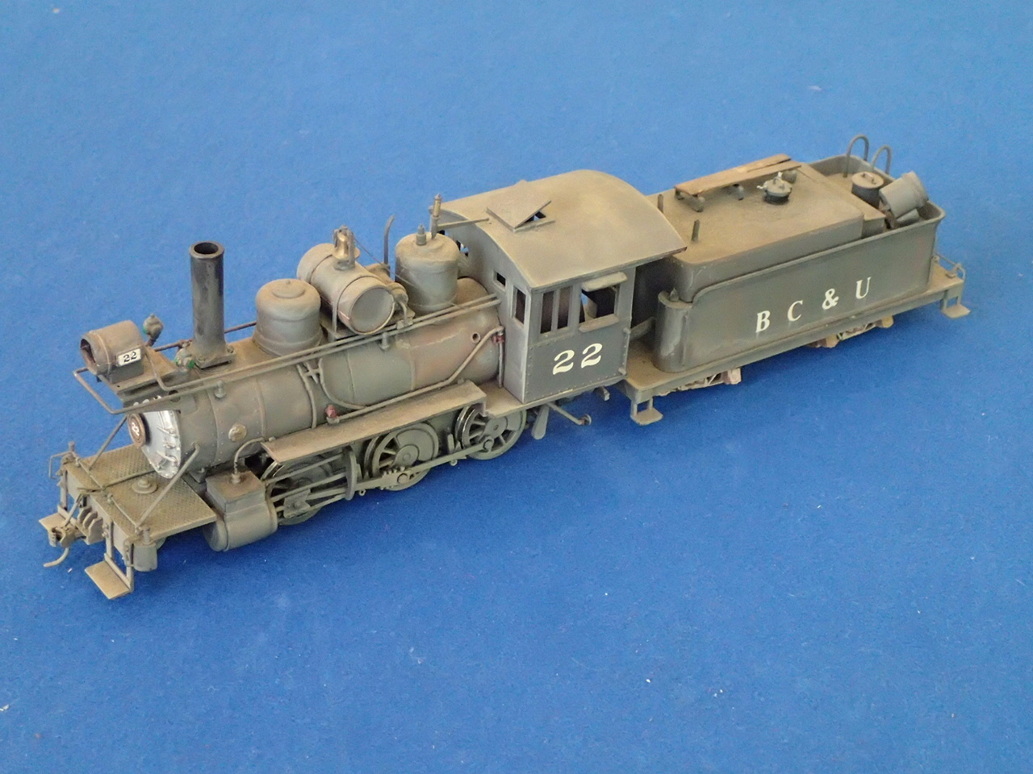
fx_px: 2208
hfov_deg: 26.3
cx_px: 516
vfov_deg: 19.9
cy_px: 387
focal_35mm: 74
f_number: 4.2
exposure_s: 1/30
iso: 1600
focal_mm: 13.47
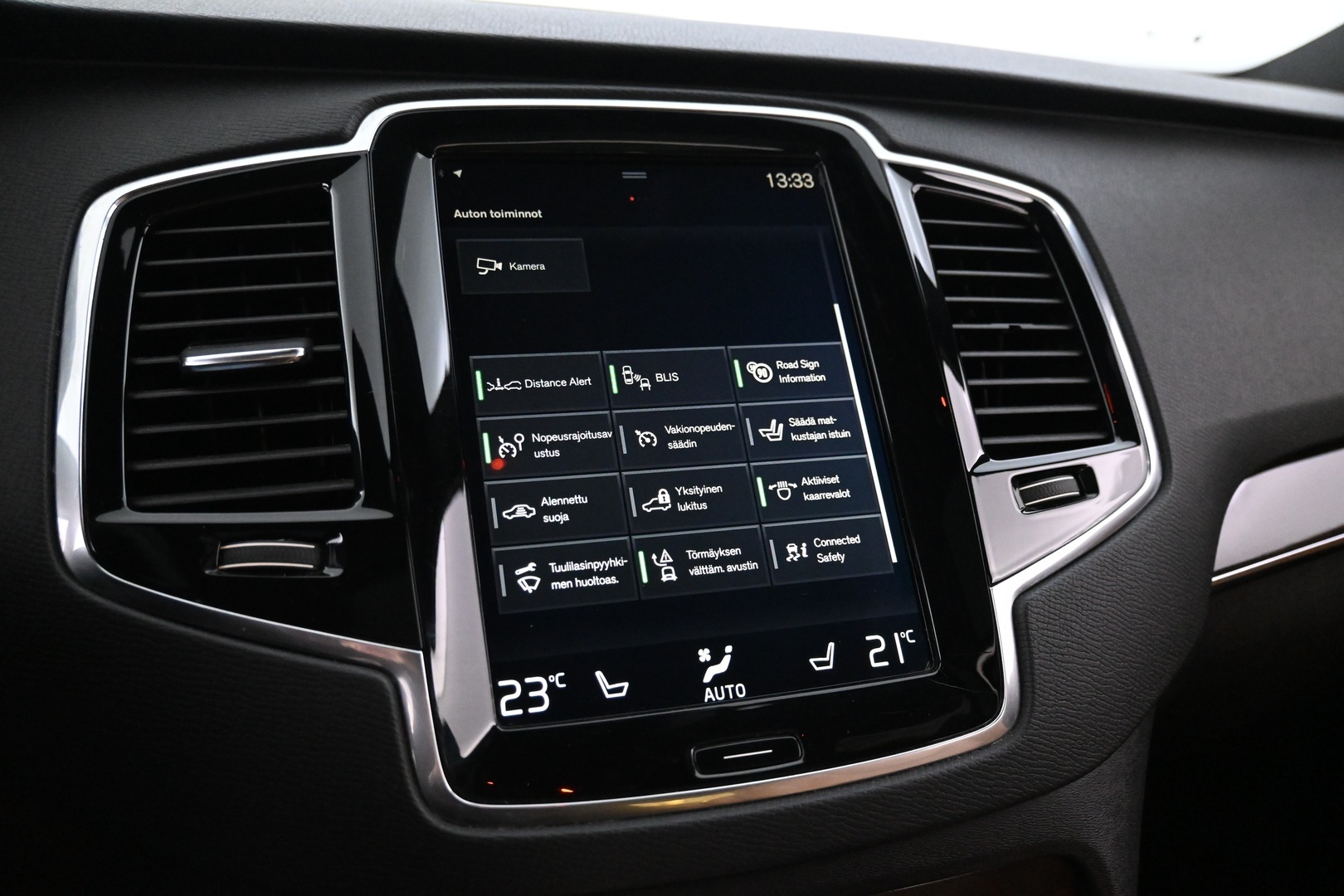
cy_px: 448
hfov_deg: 60.7
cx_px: 672
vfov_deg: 42.6
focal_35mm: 31
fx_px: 1148
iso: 5000
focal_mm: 20.5
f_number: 3.8
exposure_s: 1/30
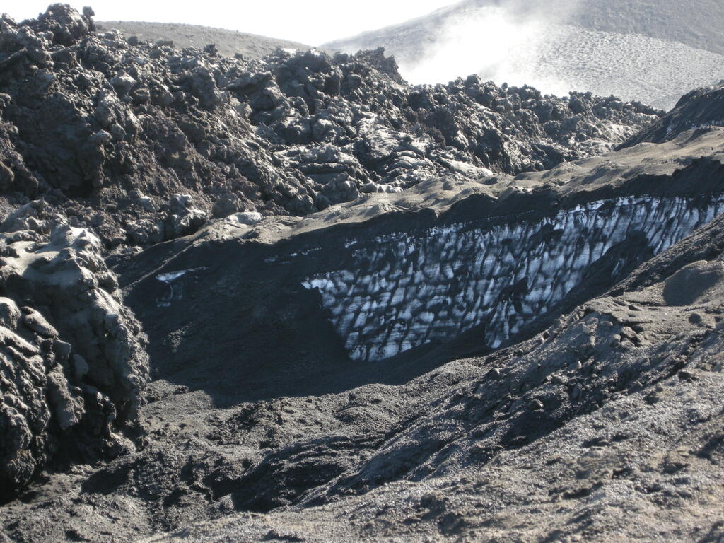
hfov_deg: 16.0
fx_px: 2573
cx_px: 362
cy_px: 272
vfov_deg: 12.0
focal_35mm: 123
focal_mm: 26.3
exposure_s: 1/78.2
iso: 100
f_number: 5.3
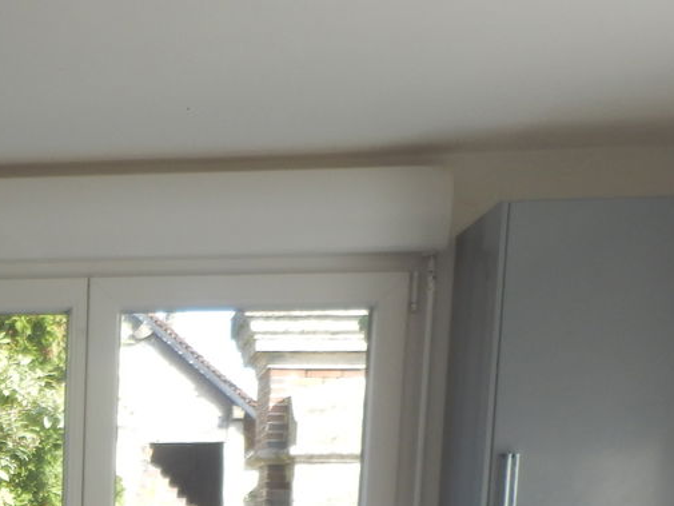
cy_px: 780
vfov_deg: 17.3
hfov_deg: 23.4
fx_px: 1480
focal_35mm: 76
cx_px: -144
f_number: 3
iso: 80
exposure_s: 1/125
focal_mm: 4.2
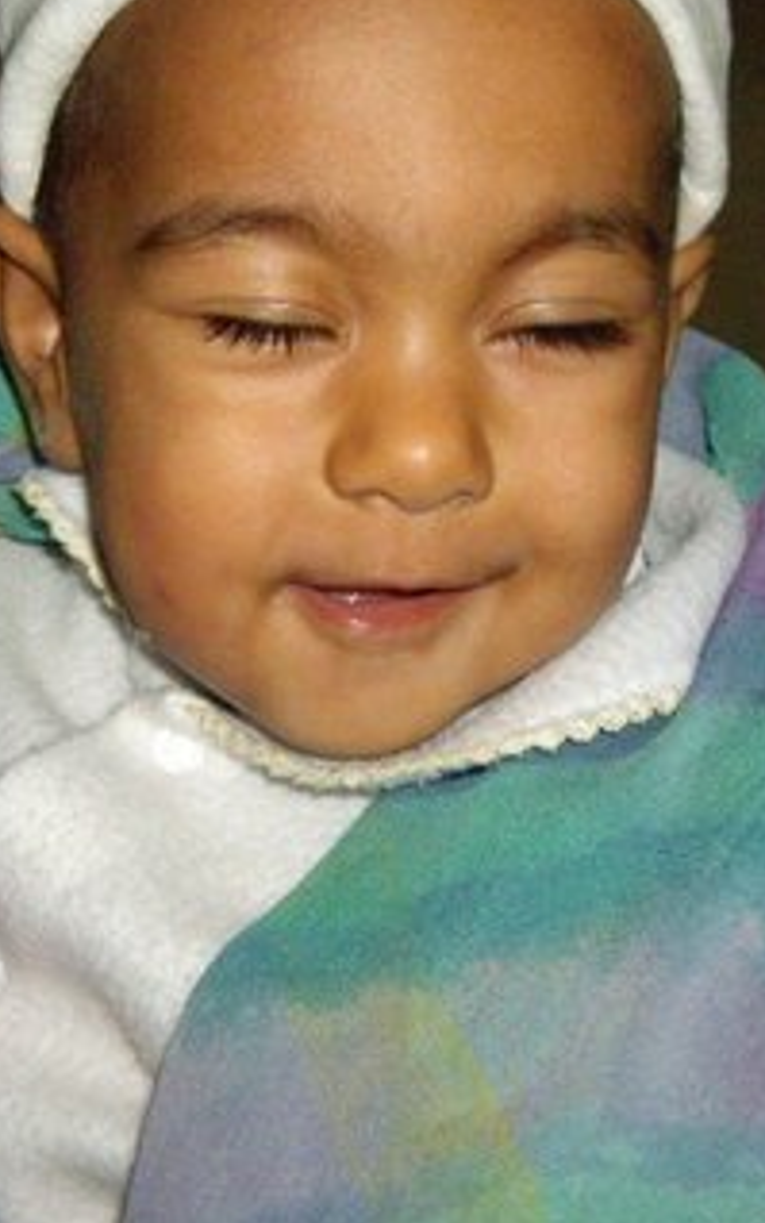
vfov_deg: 25.4
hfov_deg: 16.0
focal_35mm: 81
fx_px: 2700
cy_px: 408
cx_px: 165
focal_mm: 6.2
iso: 400
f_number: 2.7
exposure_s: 1/40
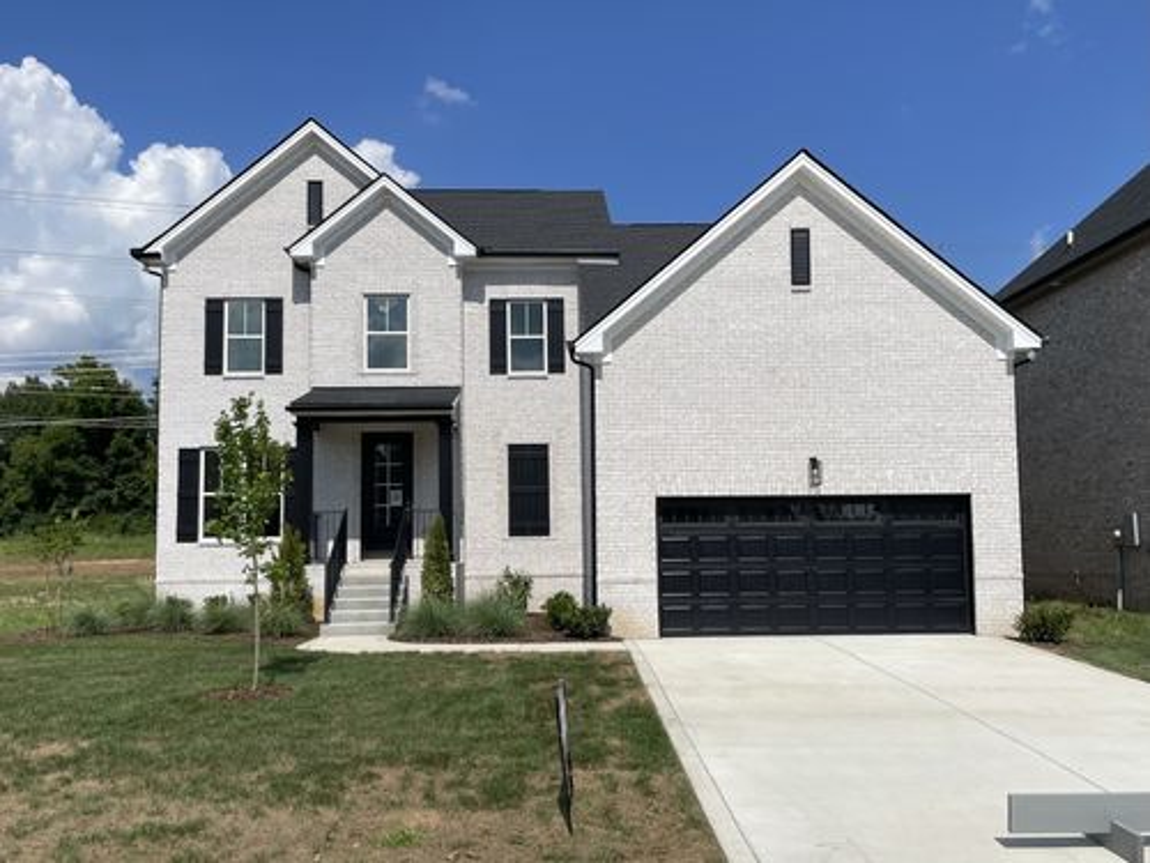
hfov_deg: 67.3
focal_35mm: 26
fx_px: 864
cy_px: 432
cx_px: 575
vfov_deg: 53.1
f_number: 1.6
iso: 32
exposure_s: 1/7299
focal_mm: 4.2
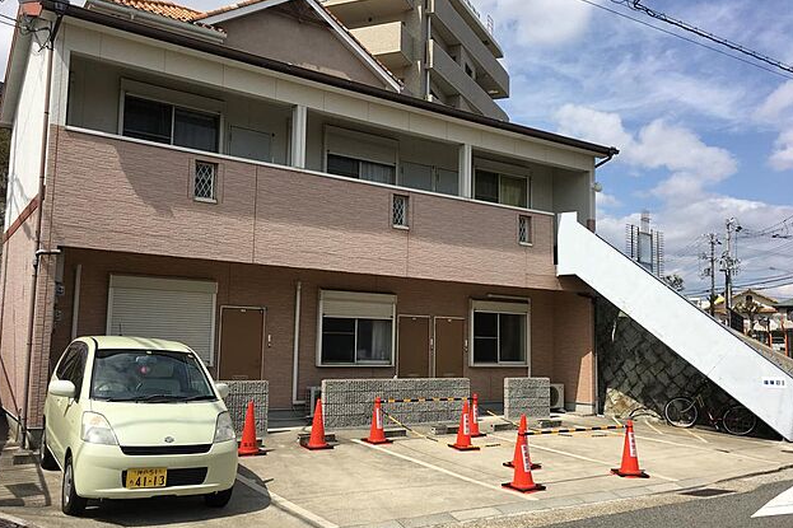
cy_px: 275
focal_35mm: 31
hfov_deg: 60.3
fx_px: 683
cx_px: 391
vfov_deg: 42.3
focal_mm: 4.15
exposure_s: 1/2024
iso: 25
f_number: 2.2
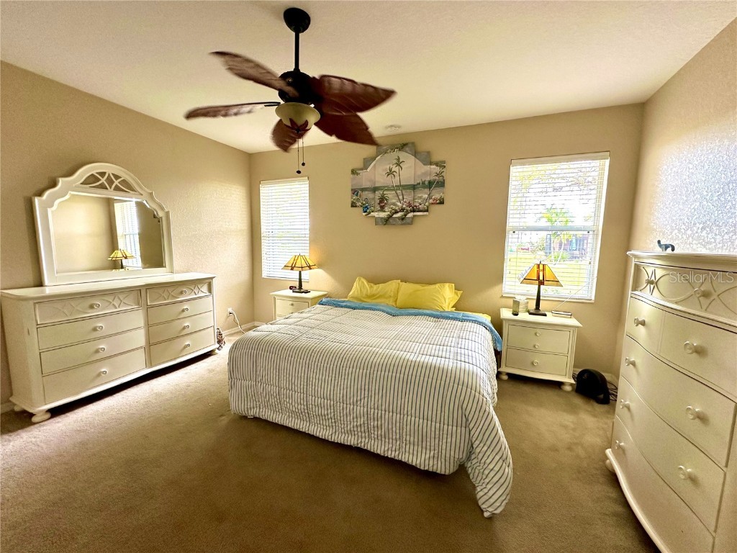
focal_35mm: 14
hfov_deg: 102.1
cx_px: 368
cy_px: 276
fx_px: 298
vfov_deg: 85.7
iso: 160
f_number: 2.2
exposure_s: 1/99
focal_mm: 2.22
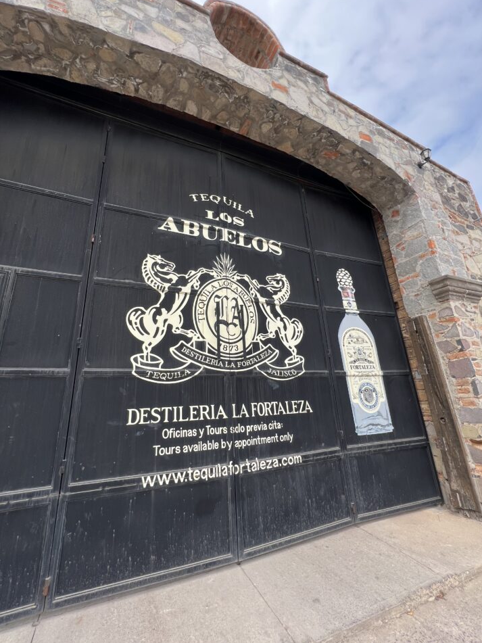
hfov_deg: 85.6
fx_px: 260
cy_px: 305
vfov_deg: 102.0
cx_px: 226
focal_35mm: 14
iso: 32
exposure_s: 1/573
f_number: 1.8
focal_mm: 1.57
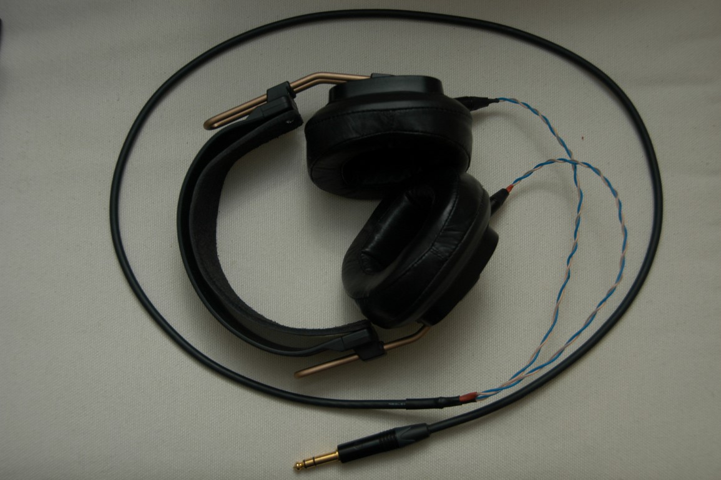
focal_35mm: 48
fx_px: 960
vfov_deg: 28.0
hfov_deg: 41.1
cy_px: 240
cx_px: 360
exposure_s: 1/60
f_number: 5
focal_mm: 32
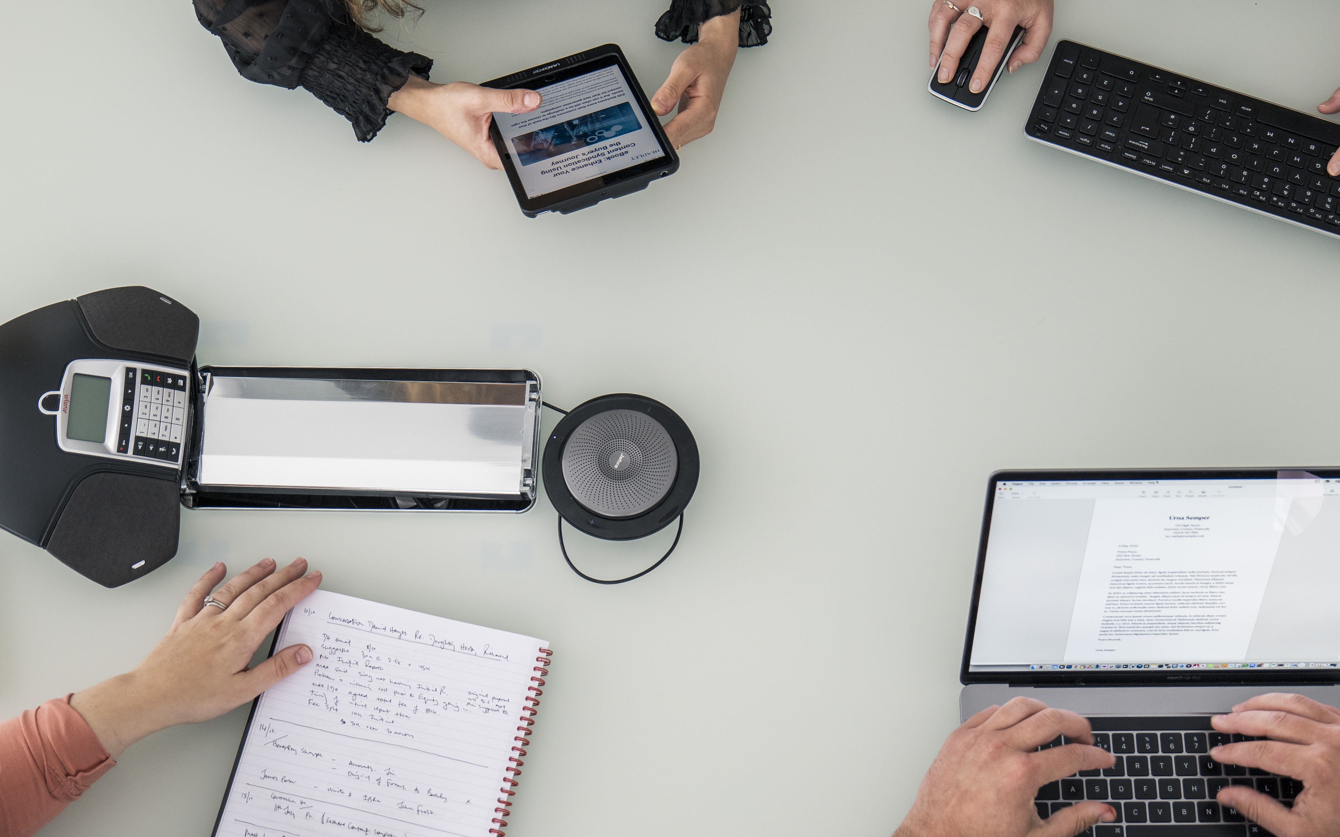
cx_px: 677
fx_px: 1899
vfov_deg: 24.8
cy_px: 520
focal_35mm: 52
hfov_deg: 38.9
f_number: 4.8
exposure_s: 1/60
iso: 500
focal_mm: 40
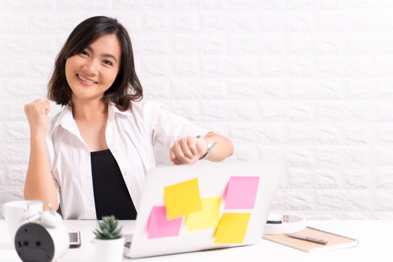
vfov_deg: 20.9
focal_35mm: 65
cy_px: 131
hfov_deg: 31.0
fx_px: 710
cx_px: 196
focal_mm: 65
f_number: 2.8
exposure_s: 1/160
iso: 100
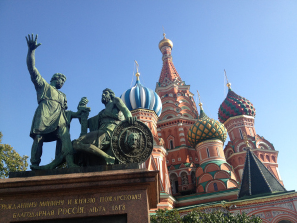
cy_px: 112
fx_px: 300
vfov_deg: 40.7
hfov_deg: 52.6
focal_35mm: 35
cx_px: 148
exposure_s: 1/812
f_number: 2.4
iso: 50
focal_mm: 4.28
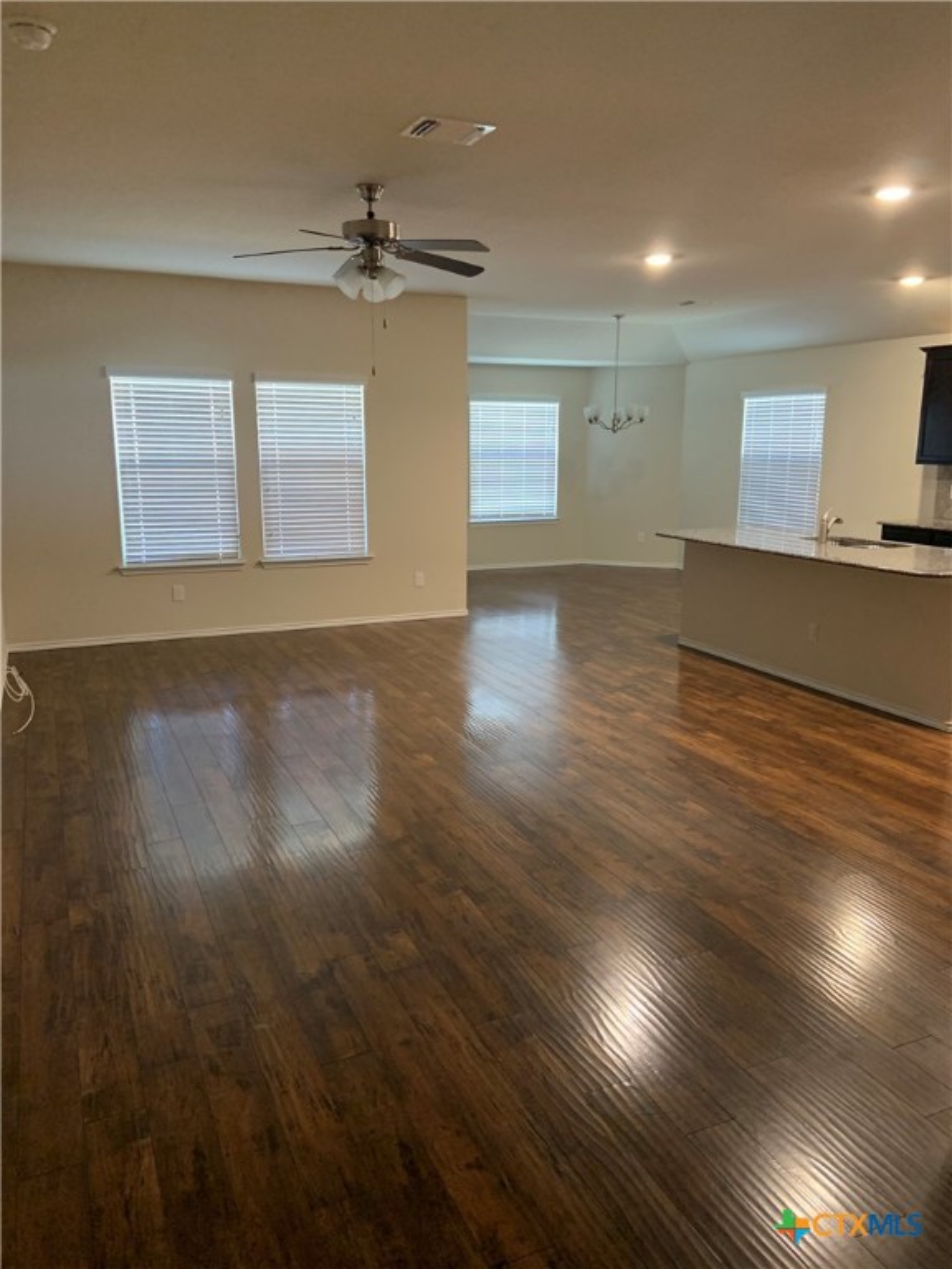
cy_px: 634
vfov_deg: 67.3
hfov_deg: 53.1
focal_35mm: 26
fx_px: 953
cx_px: 476
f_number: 1.8
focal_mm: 4.25
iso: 320
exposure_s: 1/40
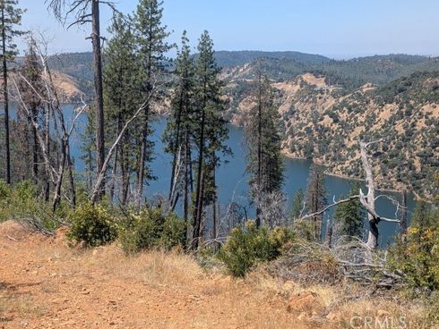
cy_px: 164
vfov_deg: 29.1
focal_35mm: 50
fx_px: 634
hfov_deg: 38.2
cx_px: 223
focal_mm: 6.9
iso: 22
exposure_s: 1/864
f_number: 1.68
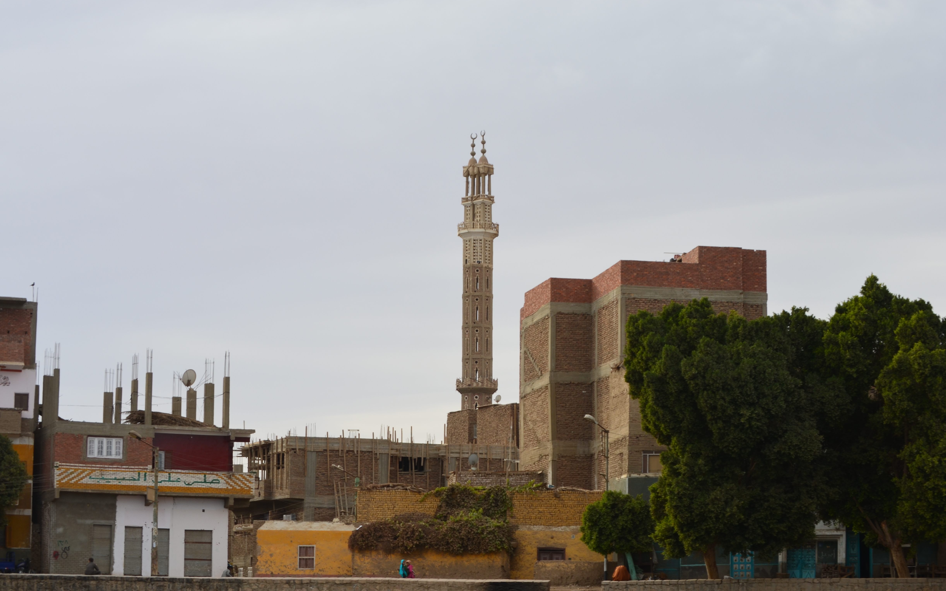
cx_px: 473
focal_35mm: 85
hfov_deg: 24.5
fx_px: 2179
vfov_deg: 15.5
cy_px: 313
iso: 160
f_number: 11
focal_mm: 55
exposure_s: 1/125
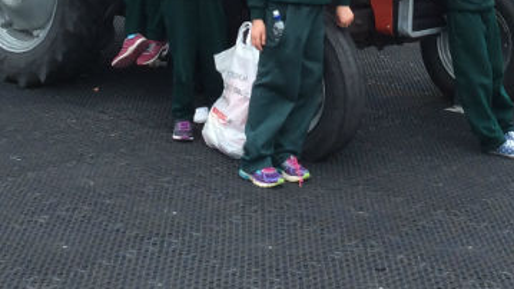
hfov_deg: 22.4
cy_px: -147
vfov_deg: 12.1
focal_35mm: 95
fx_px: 1295
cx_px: 312
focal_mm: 3.3
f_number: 2.4
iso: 32
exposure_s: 1/440
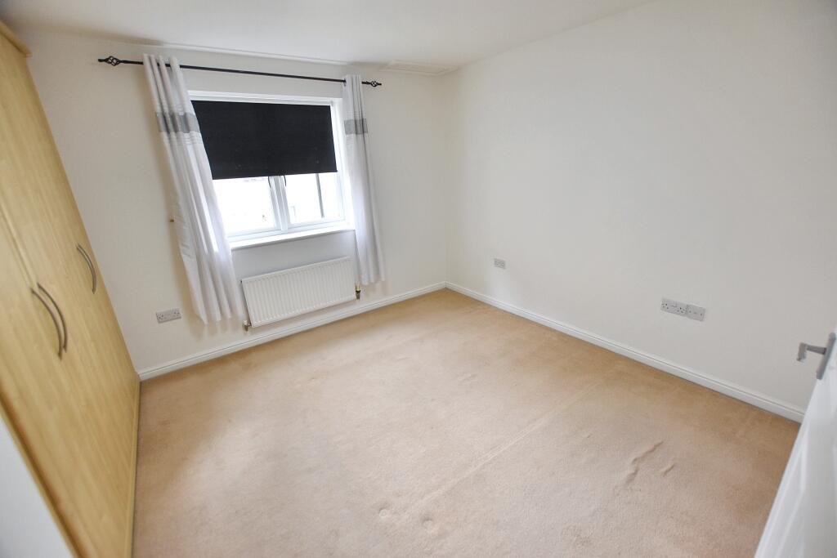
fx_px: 349
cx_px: 418
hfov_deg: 100.4
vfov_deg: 77.3
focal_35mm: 15
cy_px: 279
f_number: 3.5
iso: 450
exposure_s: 1/250
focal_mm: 10
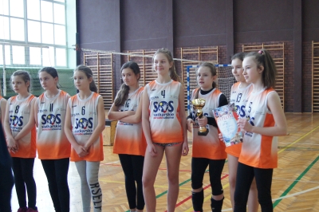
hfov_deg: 43.4
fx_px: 398
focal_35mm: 45
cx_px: 191
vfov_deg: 29.8
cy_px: 117
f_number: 4
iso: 1600
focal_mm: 20
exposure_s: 1/100
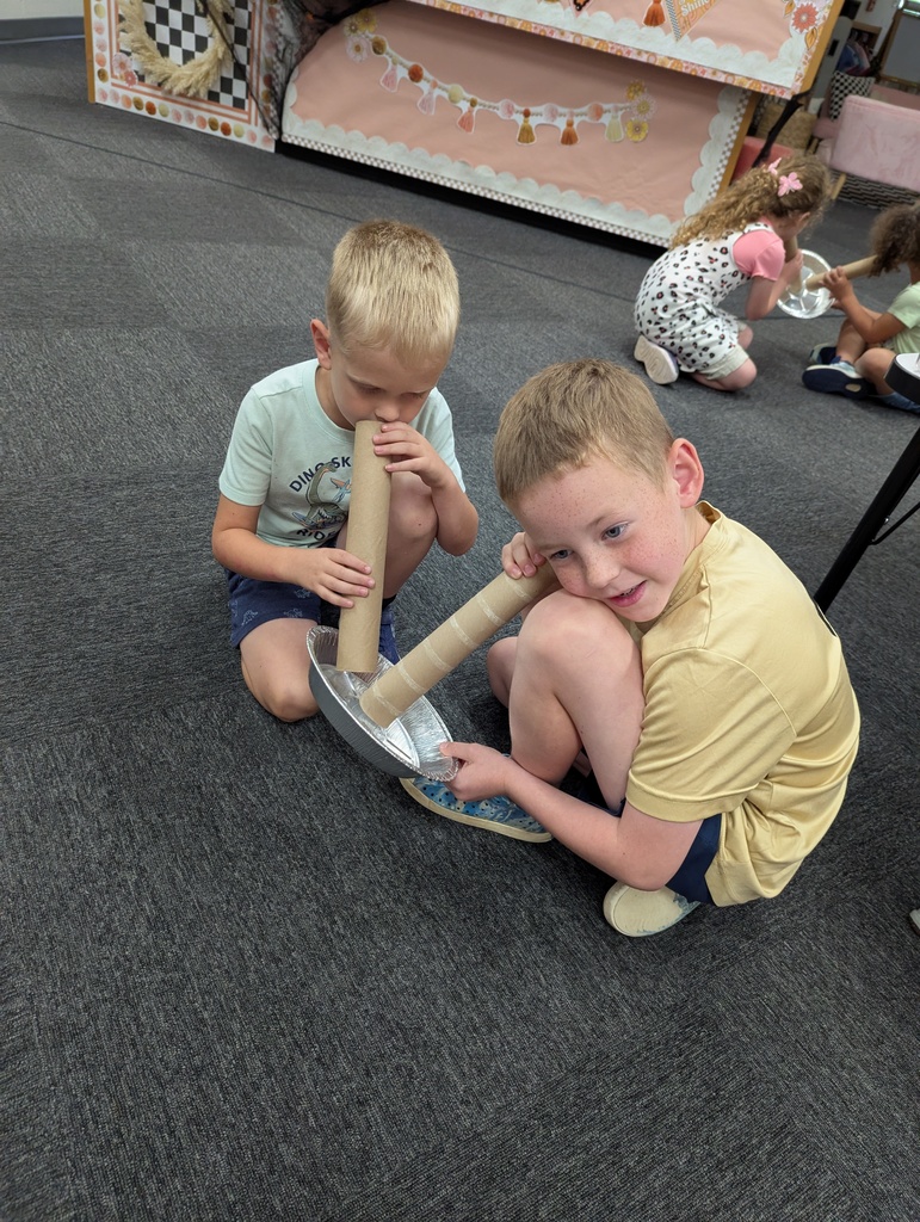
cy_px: 611
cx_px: 460
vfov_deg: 71.5
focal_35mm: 24
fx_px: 848
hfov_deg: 56.9
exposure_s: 1/120
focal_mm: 6.81
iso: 480
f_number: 1.85
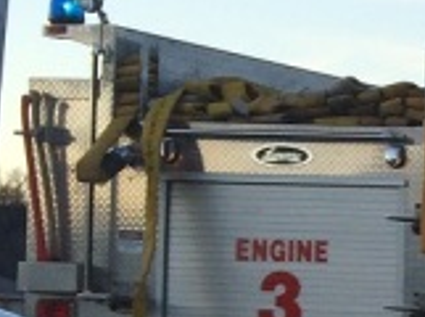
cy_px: 378
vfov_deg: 7.9
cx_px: 1325
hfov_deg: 8.7
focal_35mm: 185
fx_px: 2266
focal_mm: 4.15
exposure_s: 1/246
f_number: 2.2
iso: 32
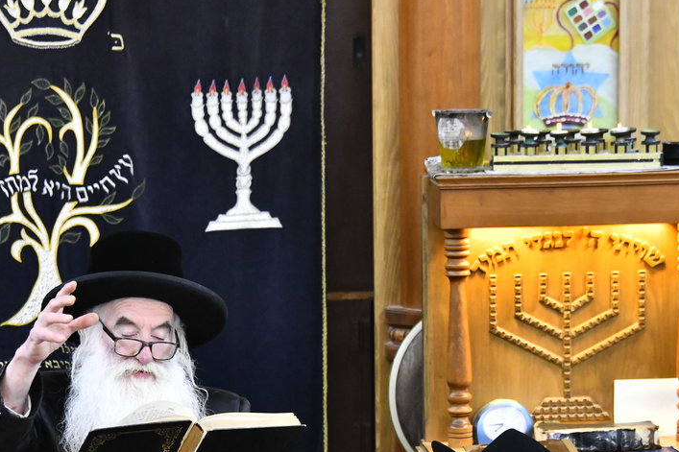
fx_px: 3922
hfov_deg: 9.9
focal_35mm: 208
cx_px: 317
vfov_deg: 6.6
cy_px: 381
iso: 2500
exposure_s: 1/160
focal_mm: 105
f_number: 5.6
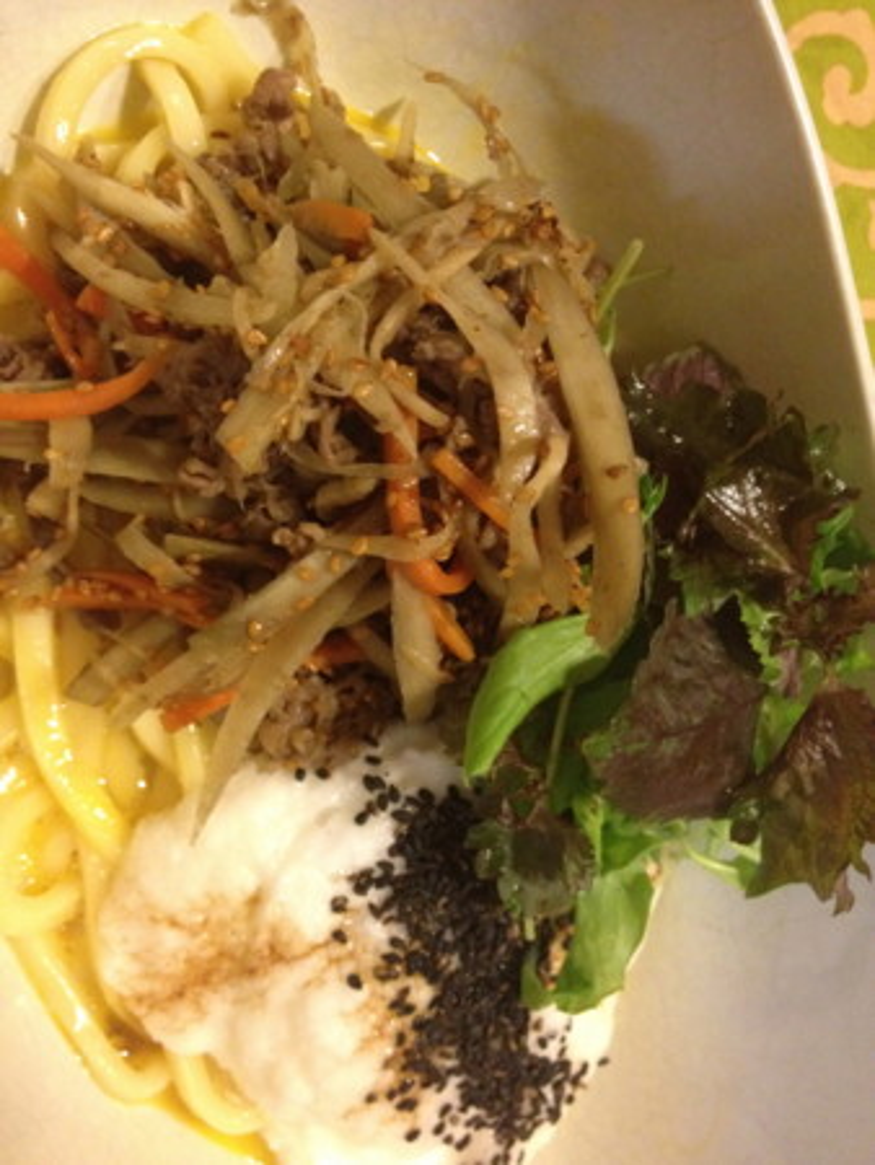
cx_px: 438
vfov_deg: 52.6
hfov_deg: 40.7
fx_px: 1178
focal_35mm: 35
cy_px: 582
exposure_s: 1/15
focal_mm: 4.28
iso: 500
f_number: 2.4
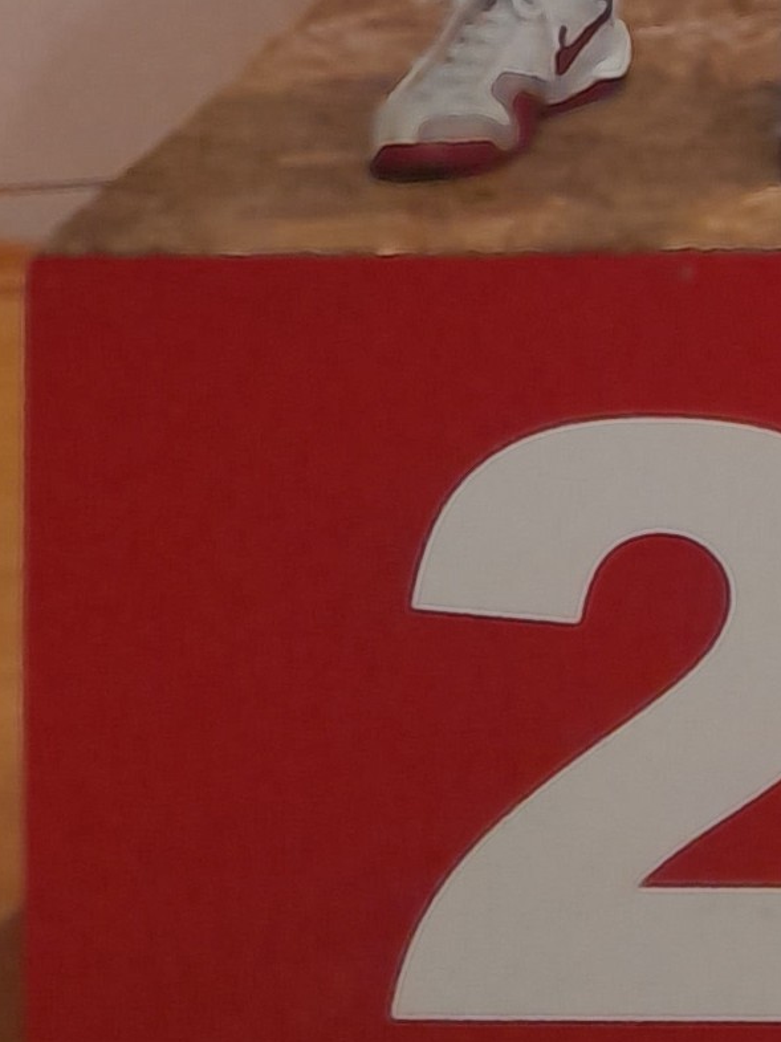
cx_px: 1900
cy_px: -1244
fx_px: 4063
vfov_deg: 12.3
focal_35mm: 135
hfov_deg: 9.7
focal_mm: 3.98
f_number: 1.8
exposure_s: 1/50
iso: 200
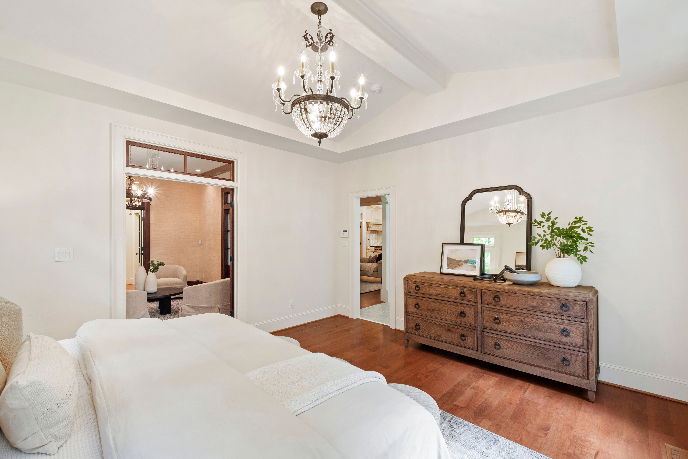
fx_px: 287
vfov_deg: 77.3
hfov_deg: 100.4
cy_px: 230
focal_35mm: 15
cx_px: 344
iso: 100
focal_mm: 10
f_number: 8
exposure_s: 1/1.67
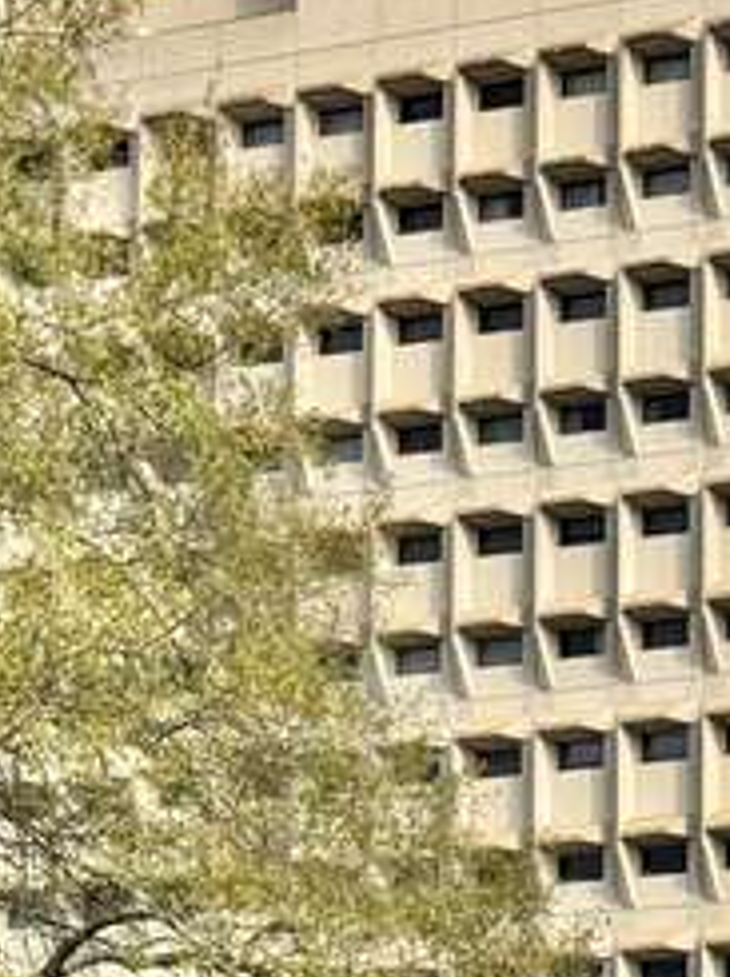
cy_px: 1037
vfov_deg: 12.4
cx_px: 730
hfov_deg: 9.4
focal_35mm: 157
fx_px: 4426
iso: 64
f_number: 1.78
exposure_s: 1/2959
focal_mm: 6.86
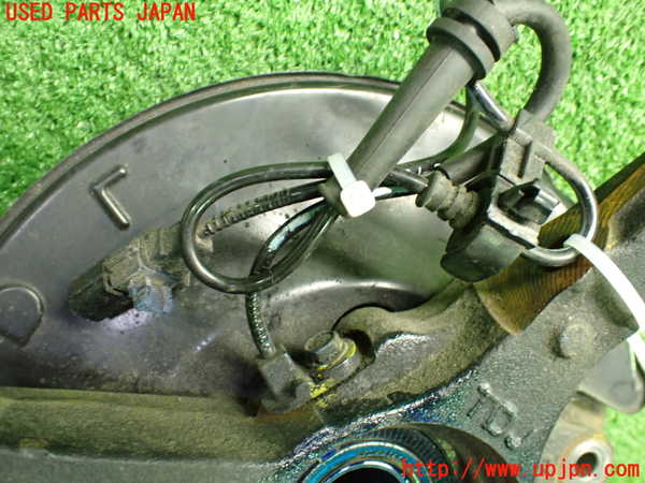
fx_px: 596
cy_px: 242
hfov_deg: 56.8
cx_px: 322
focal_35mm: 32
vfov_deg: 44.2
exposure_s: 1/30
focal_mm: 5.79
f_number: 2.4
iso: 800
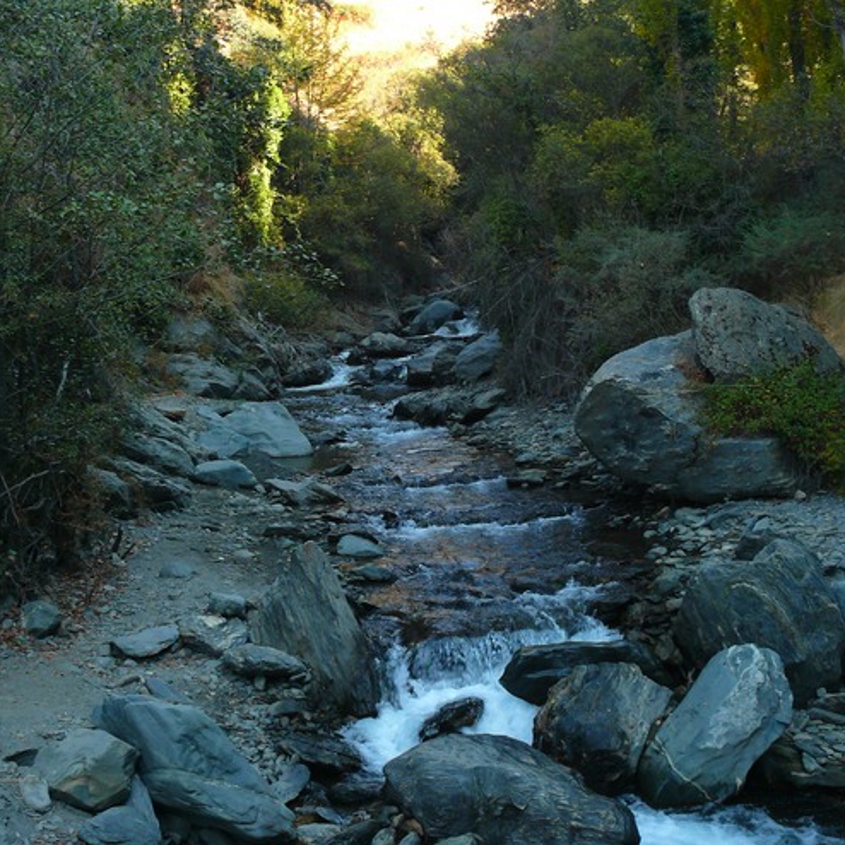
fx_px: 1298
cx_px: 395
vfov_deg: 35.9
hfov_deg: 36.0
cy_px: 337
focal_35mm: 47
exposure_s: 1/60
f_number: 2.8
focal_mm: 7.4
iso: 100
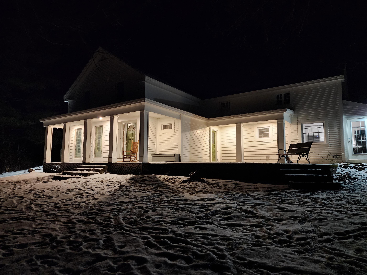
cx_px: 184
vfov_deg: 58.9
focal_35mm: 23
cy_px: 138
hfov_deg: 73.9
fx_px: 244
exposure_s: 1/24
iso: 500
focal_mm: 6.4
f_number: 1.8
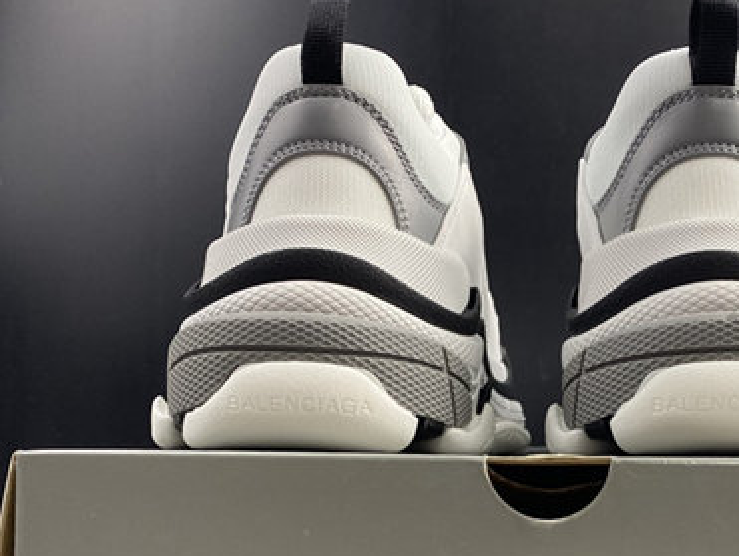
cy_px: 485
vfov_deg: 28.7
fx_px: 1047
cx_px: 554
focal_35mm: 49
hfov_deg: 37.9
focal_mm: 4.25
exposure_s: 1/100
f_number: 1.8
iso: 100
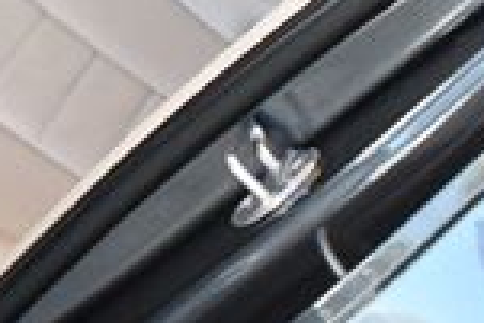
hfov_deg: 12.9
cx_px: -189
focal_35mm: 153
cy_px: -294
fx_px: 2059
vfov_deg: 8.6
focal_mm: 18
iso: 720
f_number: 3.5
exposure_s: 1/250
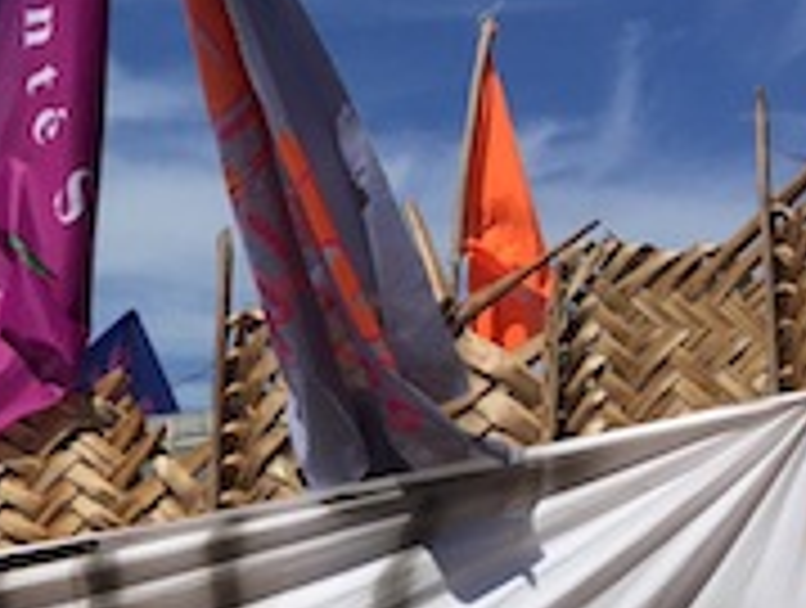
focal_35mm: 97
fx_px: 2263
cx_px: -306
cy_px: 739
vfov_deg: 14.8
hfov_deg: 18.5
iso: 32
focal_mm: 4.15
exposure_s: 1/4950
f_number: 2.2
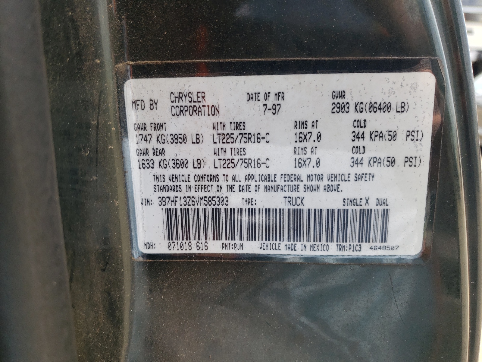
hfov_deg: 67.3
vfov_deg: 53.1
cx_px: 241
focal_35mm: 26
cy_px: 181
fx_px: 362
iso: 50
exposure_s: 1/556
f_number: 1.5
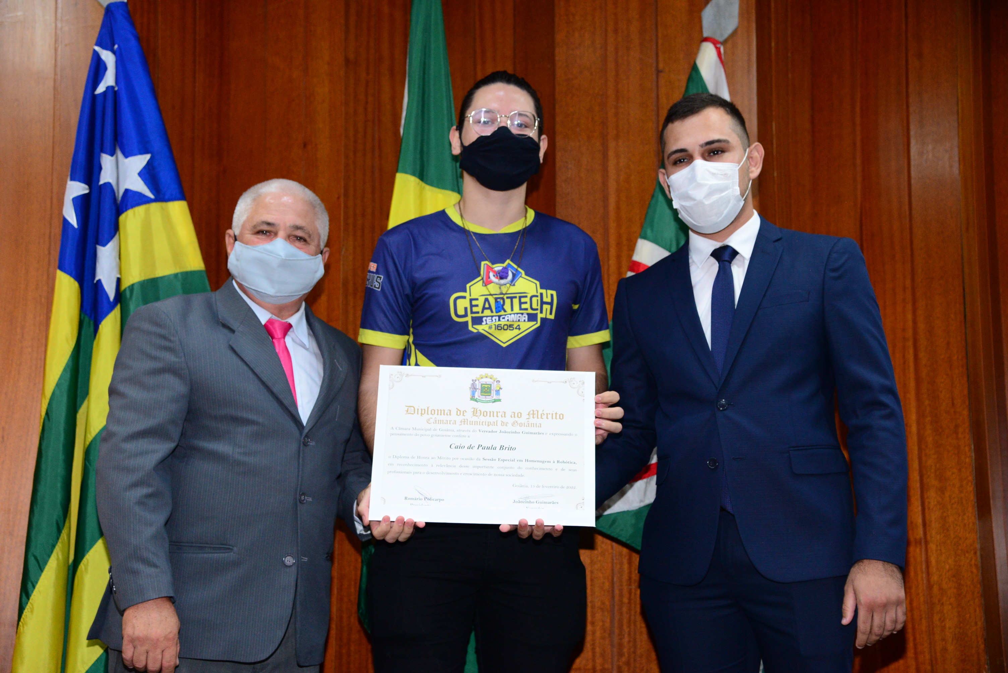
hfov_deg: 38.2
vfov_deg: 26.0
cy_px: 336
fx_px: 1456
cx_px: 504
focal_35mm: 52
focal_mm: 52
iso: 2500
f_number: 4
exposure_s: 1/125
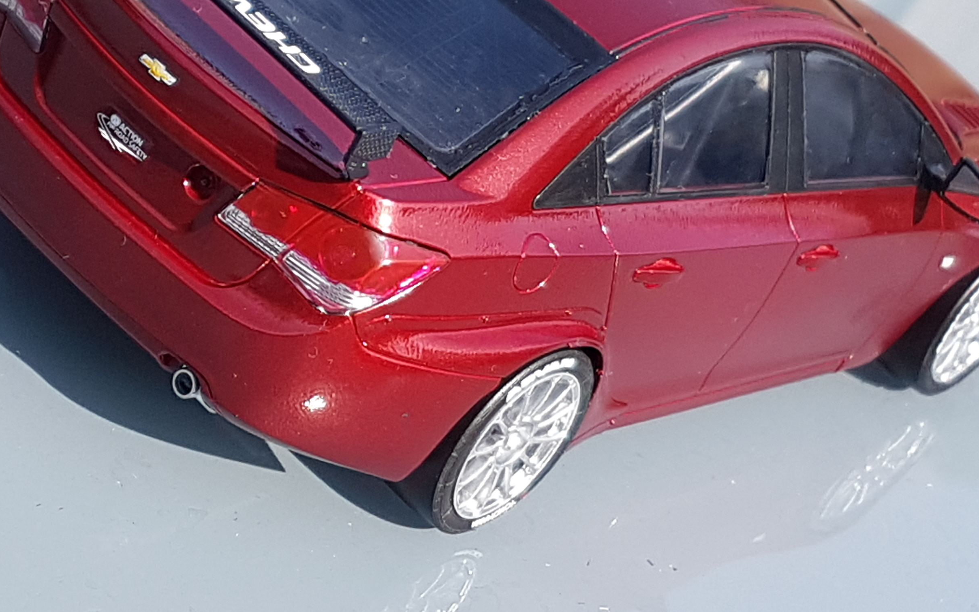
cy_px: 159
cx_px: 420
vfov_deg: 27.6
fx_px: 1227
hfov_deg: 43.4
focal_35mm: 46
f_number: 1.7
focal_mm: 4.2
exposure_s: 1/1076
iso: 40
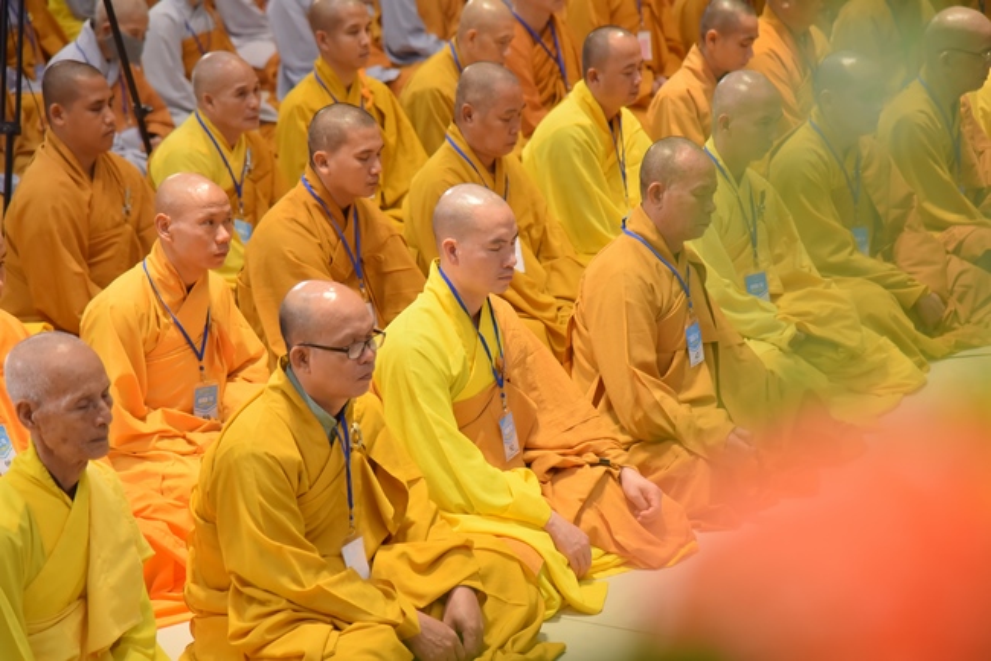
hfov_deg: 17.1
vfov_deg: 11.4
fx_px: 3305
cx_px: 496
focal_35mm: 120
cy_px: 330
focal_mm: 120
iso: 1000
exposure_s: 1/125
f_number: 4
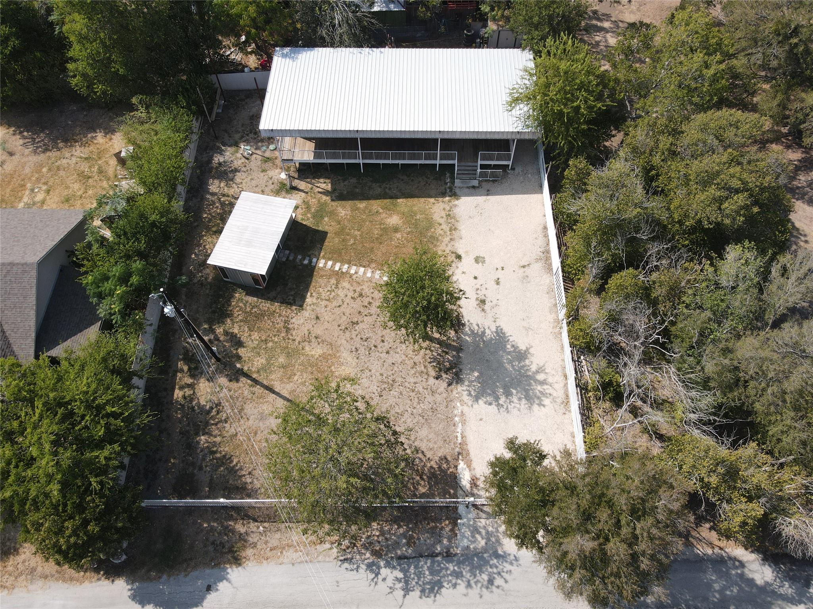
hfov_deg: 71.6
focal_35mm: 24
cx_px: 406
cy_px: 304
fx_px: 564
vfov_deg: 56.8
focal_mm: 4.5
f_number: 2.8
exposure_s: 1/500
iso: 100
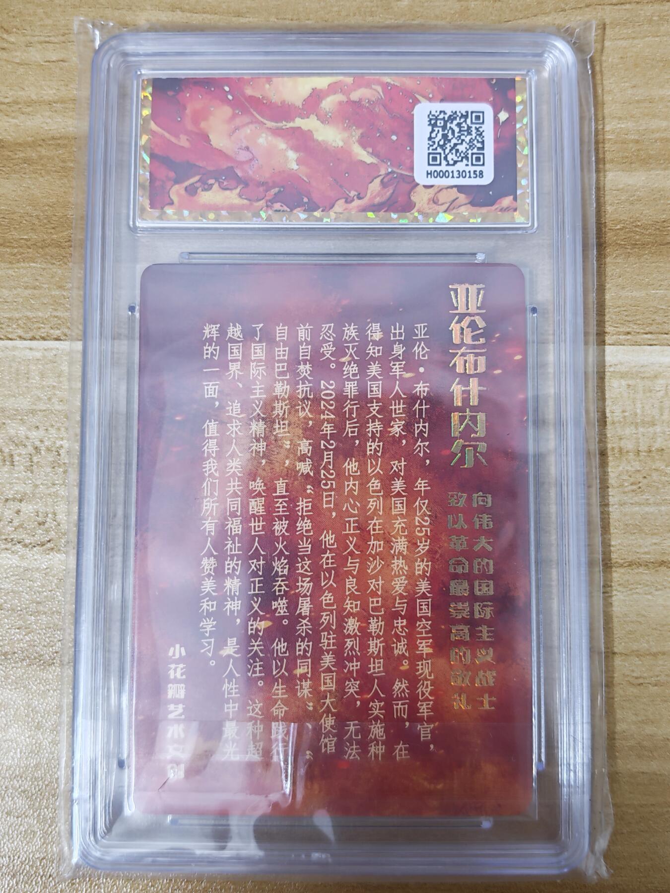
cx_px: 335
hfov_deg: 38.7
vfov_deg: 50.1
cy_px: 446
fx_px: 955
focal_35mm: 37
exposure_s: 1/33
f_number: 2
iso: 400
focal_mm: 6.83
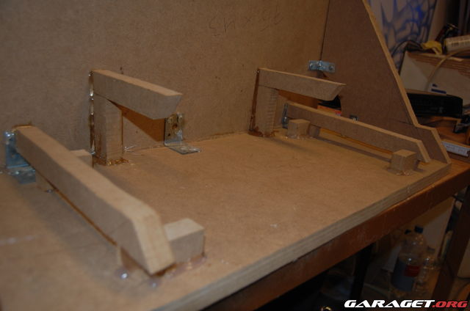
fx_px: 391
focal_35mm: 30
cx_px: 235
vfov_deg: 43.4
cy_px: 156
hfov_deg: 62.0
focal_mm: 20
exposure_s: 1/60
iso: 400
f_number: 3.8
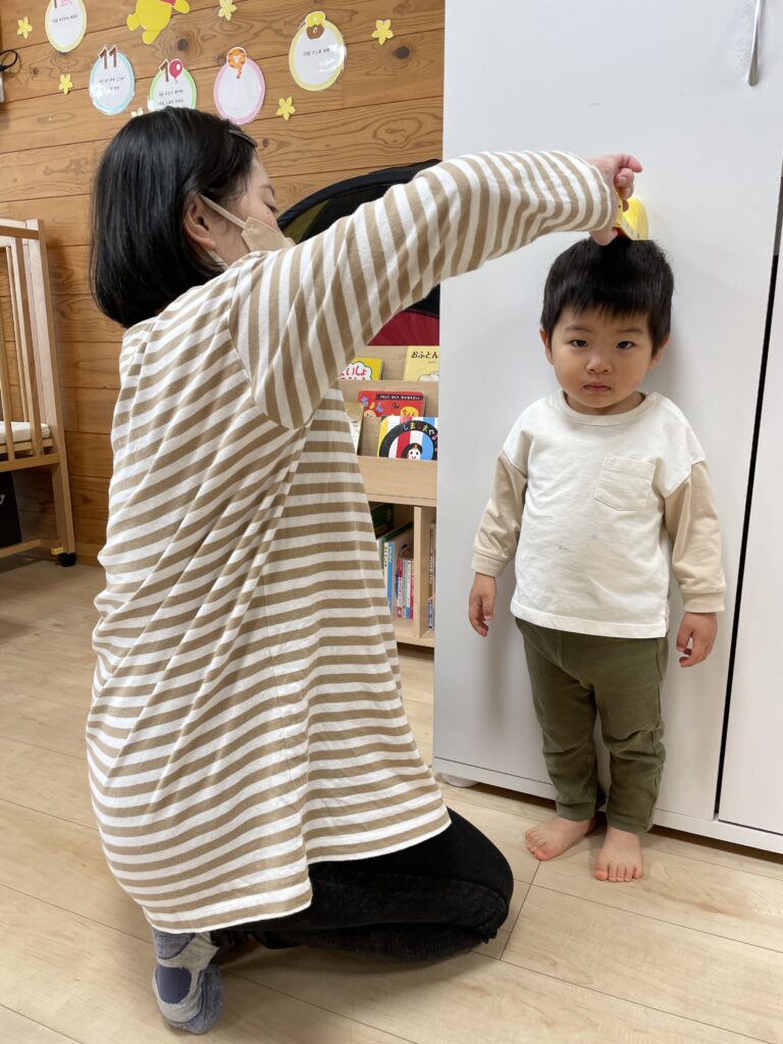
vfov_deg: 67.3
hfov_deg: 53.1
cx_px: 392
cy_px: 522
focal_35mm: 26
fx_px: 784
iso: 64
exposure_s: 1/120
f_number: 1.6
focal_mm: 4.2
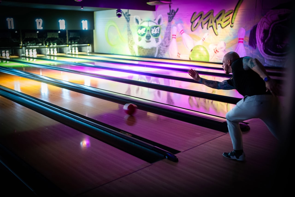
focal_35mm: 35
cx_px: 148
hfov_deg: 54.4
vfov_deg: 37.9
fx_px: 287
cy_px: 98
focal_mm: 35
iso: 4000
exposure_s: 1/60
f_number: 2
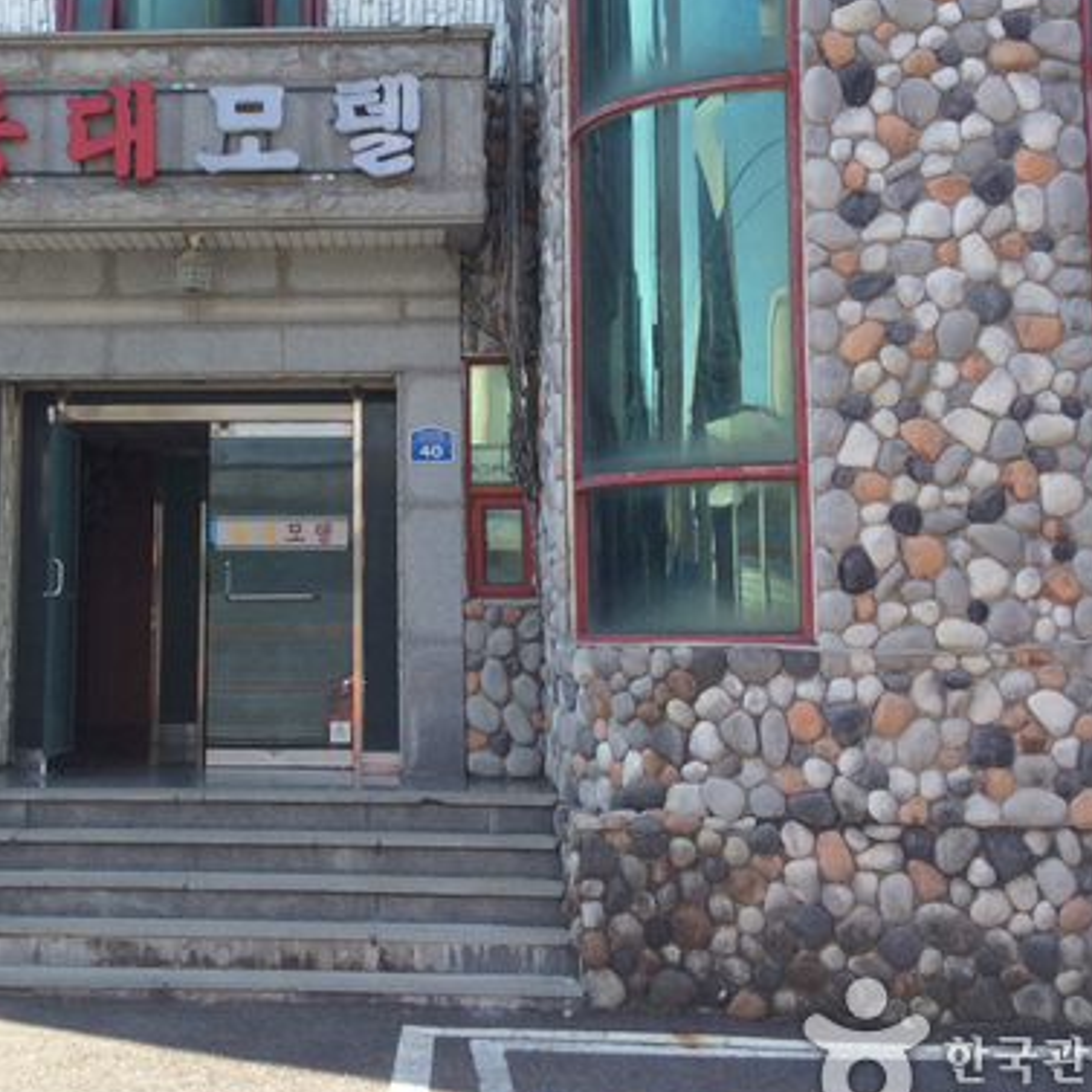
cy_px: 408
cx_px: 268
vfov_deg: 31.5
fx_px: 1927
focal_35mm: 54
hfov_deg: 31.1
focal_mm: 3.3
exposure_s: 1/408
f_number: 2.4
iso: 32
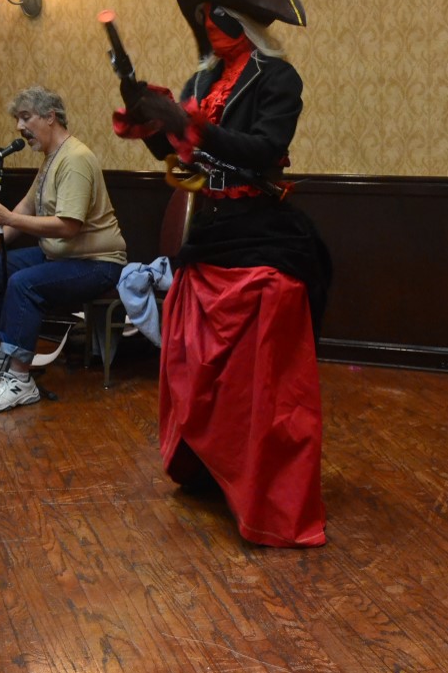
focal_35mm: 72
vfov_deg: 28.0
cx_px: 279
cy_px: 391
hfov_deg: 18.9
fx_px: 1344
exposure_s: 1/40
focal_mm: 28
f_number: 4.5
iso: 3200
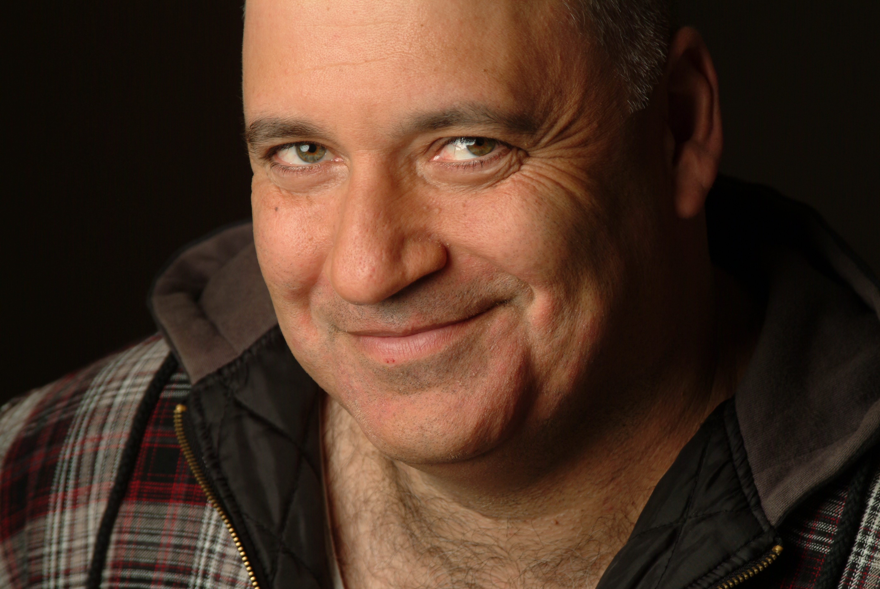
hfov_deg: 13.0
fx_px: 3854
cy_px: 294
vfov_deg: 8.7
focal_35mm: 158
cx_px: 440
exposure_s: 1/90
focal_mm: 105
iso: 100
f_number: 8
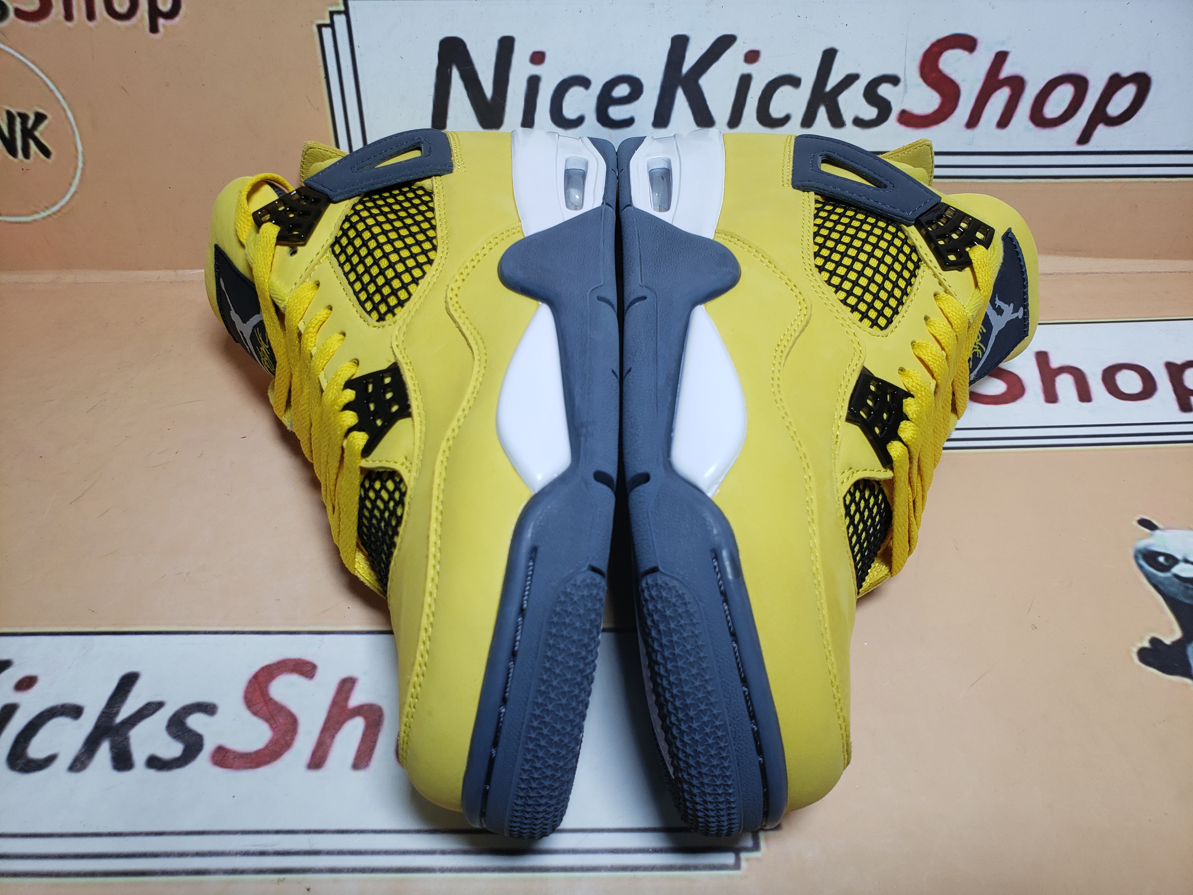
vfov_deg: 53.1
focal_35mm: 26
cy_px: 448
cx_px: 596
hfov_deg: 67.3
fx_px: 896
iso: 50
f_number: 2.4
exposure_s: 1/324
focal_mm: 4.3
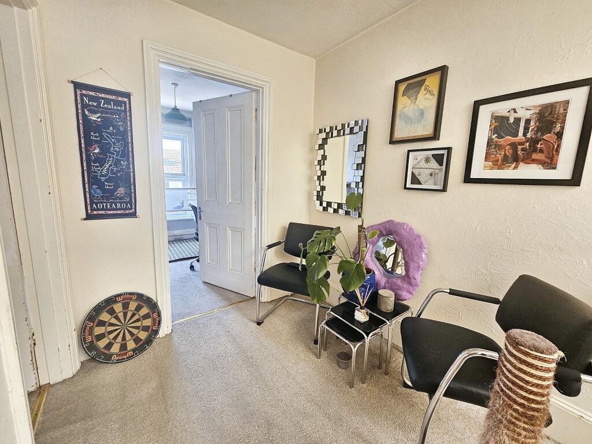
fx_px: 222
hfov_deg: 106.2
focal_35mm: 13
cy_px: 222
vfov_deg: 89.9
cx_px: 296
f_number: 2.2
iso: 200
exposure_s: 1/50
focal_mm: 2.2
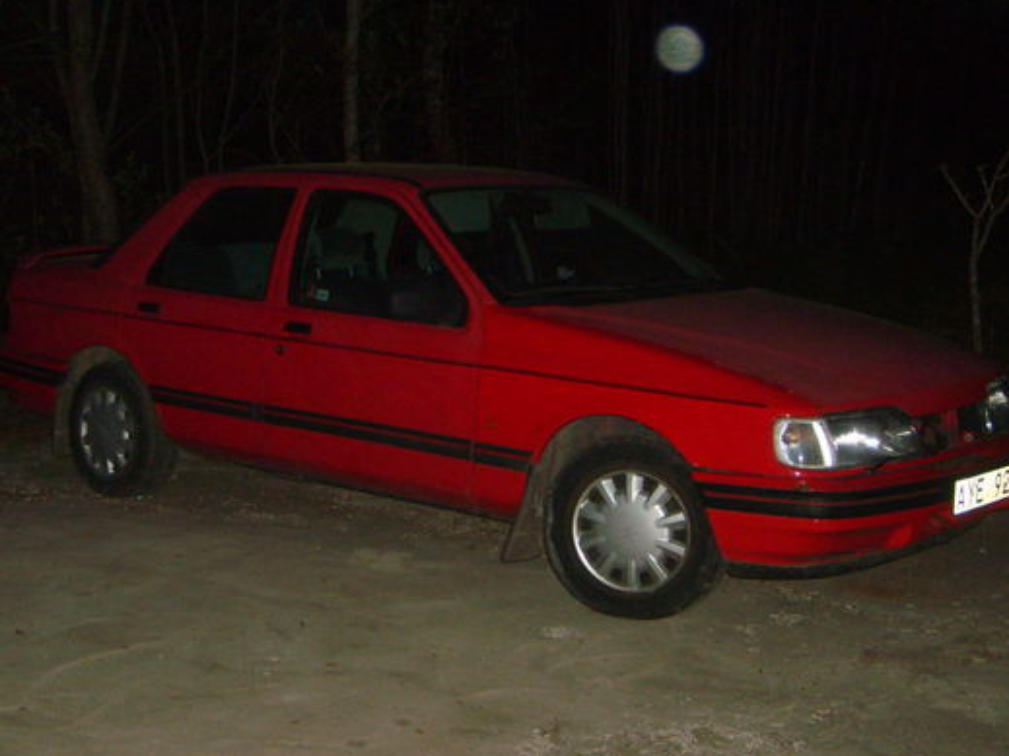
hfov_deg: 36.1
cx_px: 404
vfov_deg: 27.5
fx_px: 1545
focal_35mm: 53
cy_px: 379
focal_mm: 7.2
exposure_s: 1/45
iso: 277
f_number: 3
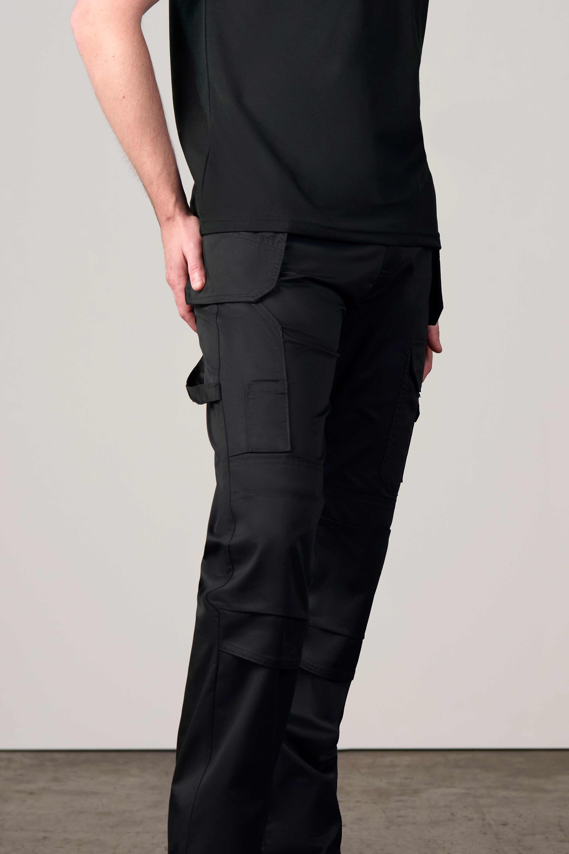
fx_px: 2465
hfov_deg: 13.2
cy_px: 318
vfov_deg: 19.6
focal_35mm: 104
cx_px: 367
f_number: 3.5
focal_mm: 50
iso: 500
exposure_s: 1/160
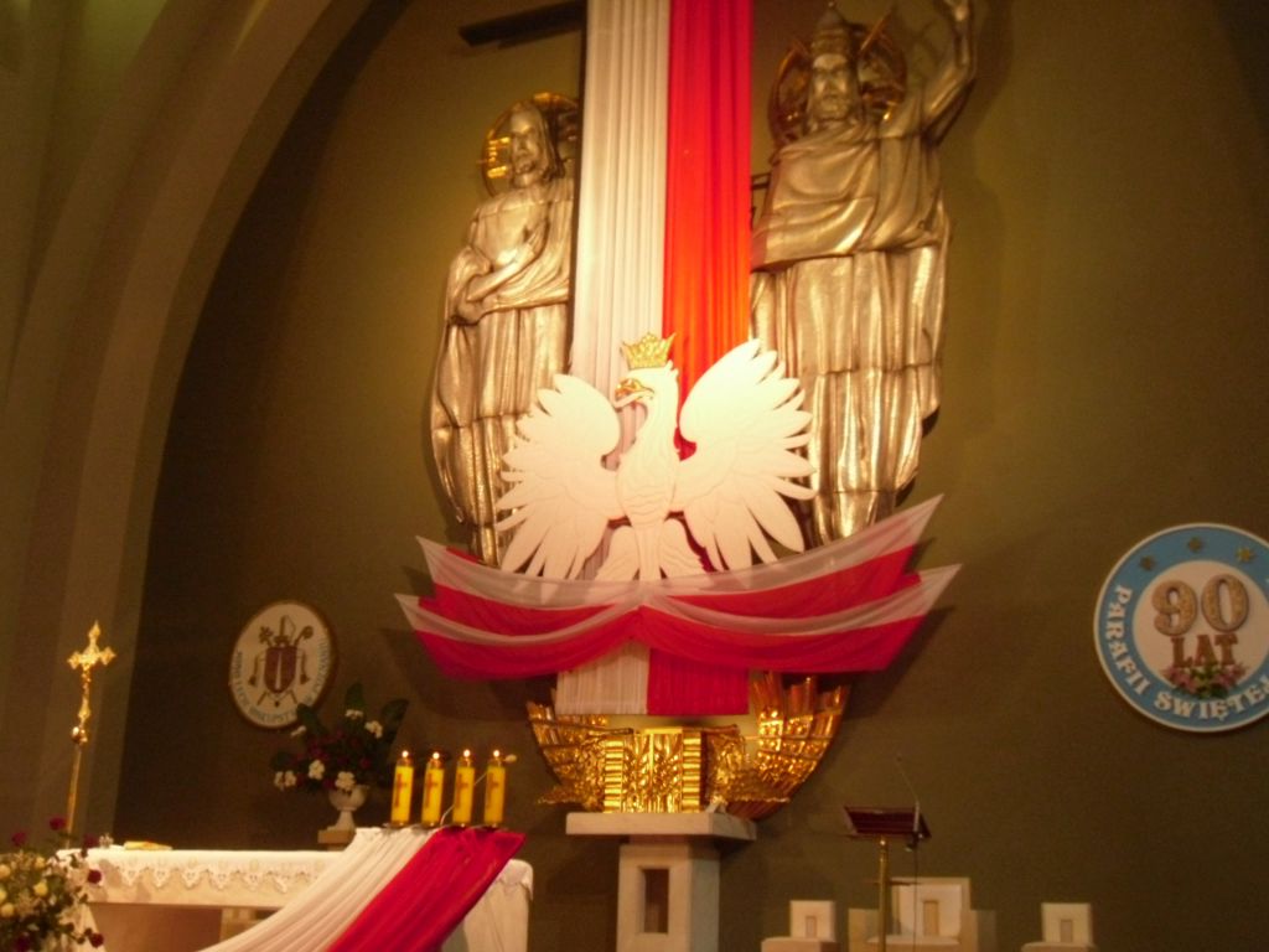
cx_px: 634
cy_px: 476
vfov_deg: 26.1
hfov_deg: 34.3
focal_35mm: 56
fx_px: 2053
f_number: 3.8
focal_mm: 7.88
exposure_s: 1/51
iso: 400
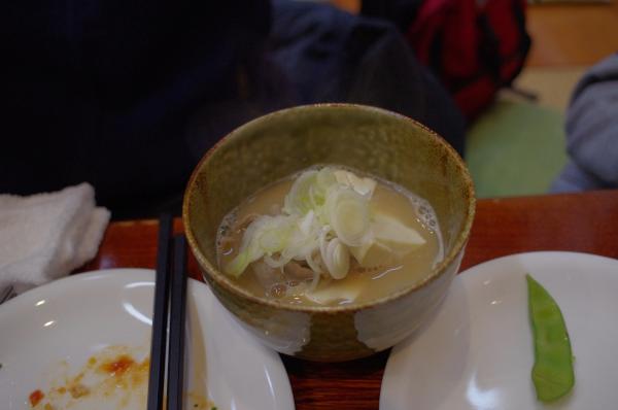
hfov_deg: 60.4
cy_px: 205
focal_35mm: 31
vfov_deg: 42.2
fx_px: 531
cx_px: 309
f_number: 3.5
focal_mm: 21
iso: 1600
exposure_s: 1/50
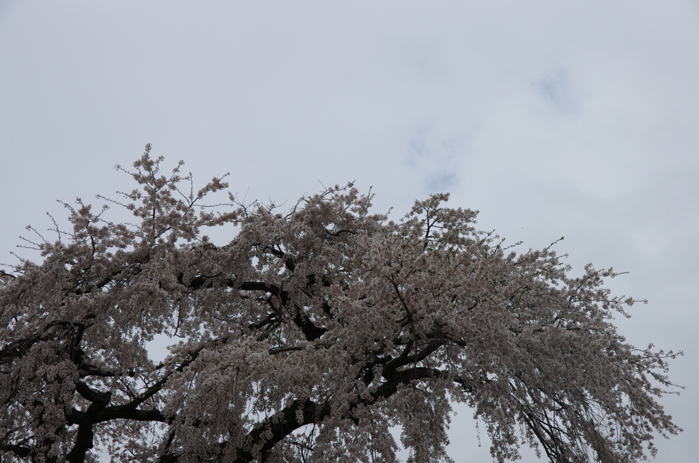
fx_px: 1744
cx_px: 350
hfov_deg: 22.7
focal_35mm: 90
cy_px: 232
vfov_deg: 15.1
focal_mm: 60
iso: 400
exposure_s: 1/800
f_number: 11
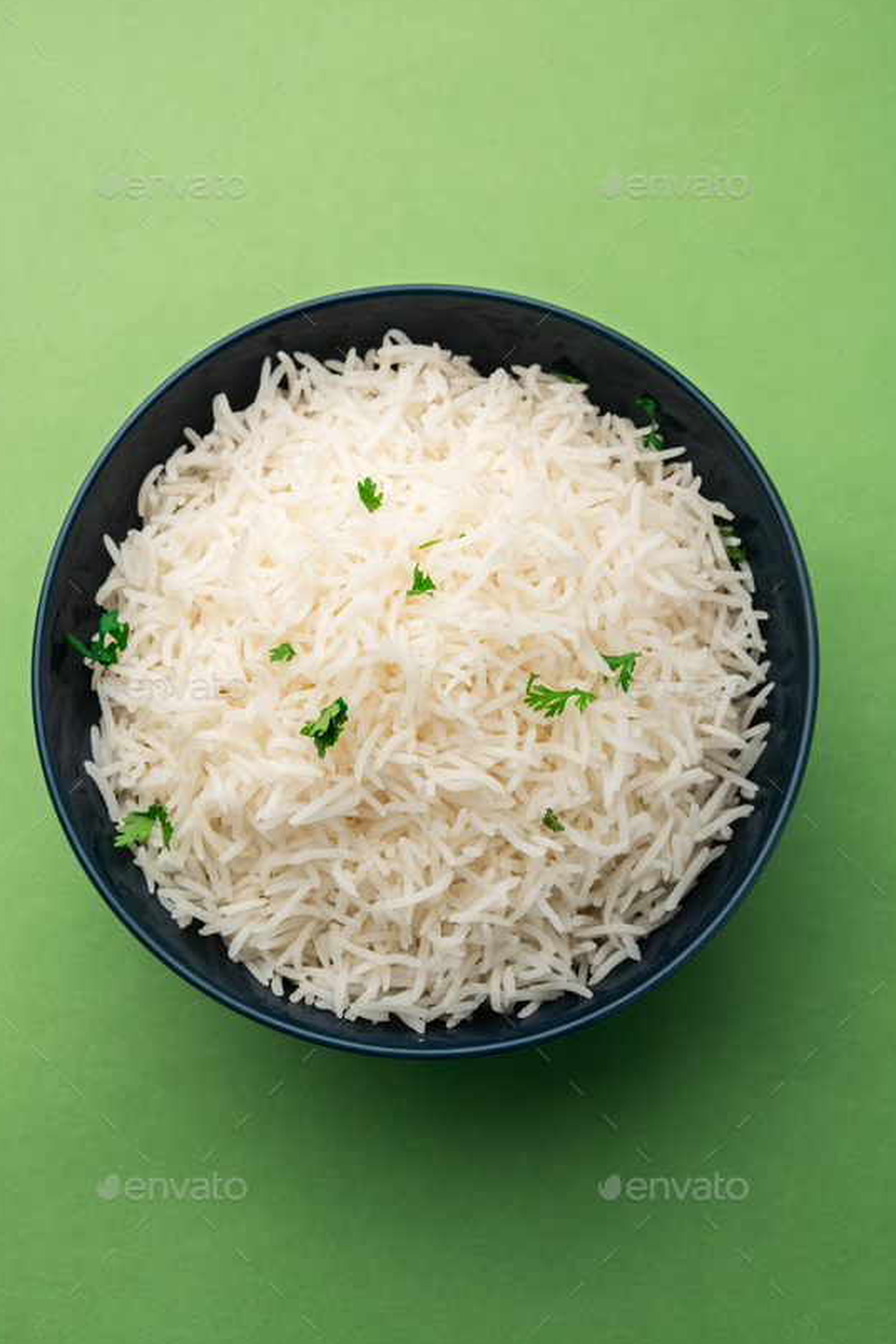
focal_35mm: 66
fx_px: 2464
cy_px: 674
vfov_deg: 30.5
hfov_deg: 20.6
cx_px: 418
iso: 100
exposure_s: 1/125
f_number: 10
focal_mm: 60
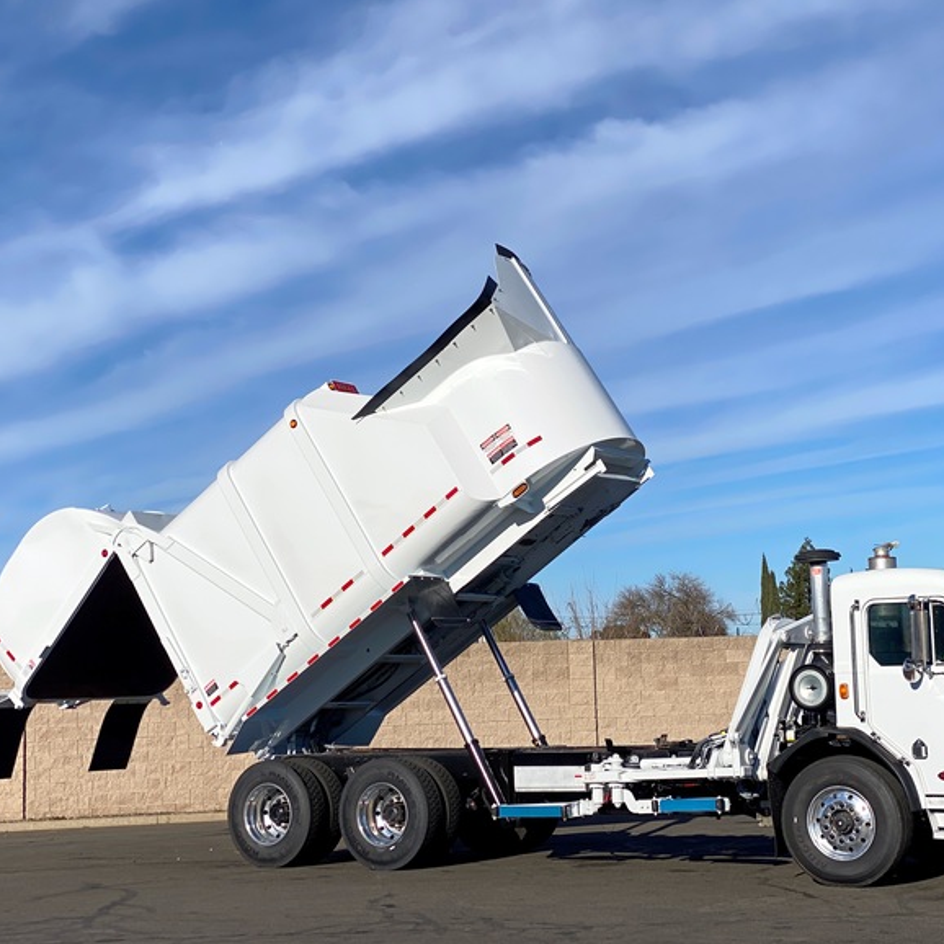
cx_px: 532
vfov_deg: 27.7
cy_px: 468
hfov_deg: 27.7
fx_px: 1913
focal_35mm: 62
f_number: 2
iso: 25
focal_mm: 6
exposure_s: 1/2660
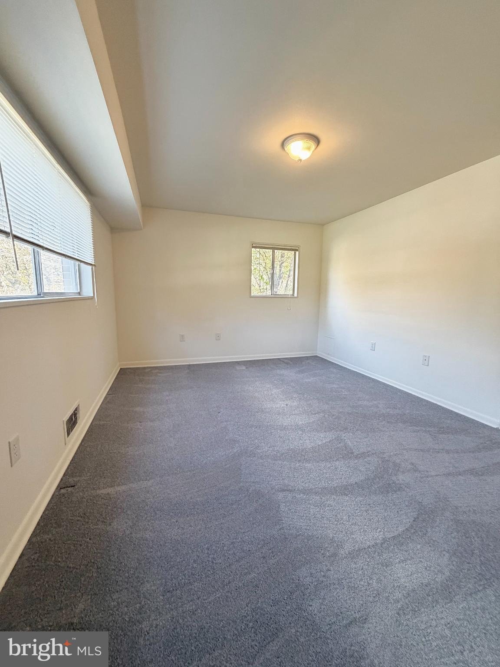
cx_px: 250
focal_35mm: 14
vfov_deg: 102.1
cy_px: 334
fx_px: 270
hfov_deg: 85.7
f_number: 2.2
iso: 320
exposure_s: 1/120
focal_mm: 2.22
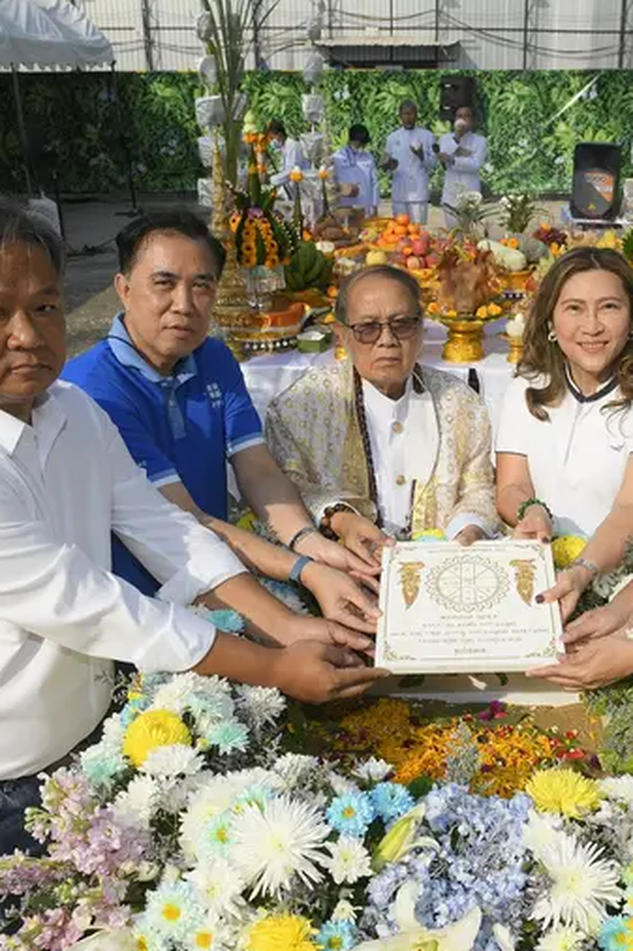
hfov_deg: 35.4
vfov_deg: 51.9
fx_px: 976
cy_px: 476
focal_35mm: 37
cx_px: 443
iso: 100
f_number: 7.1
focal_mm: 24
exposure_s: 1/250
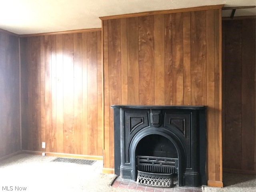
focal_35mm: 28
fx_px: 207
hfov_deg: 63.4
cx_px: 128
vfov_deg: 49.7
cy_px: 96
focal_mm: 3.99
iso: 200
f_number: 1.8
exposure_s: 1/45
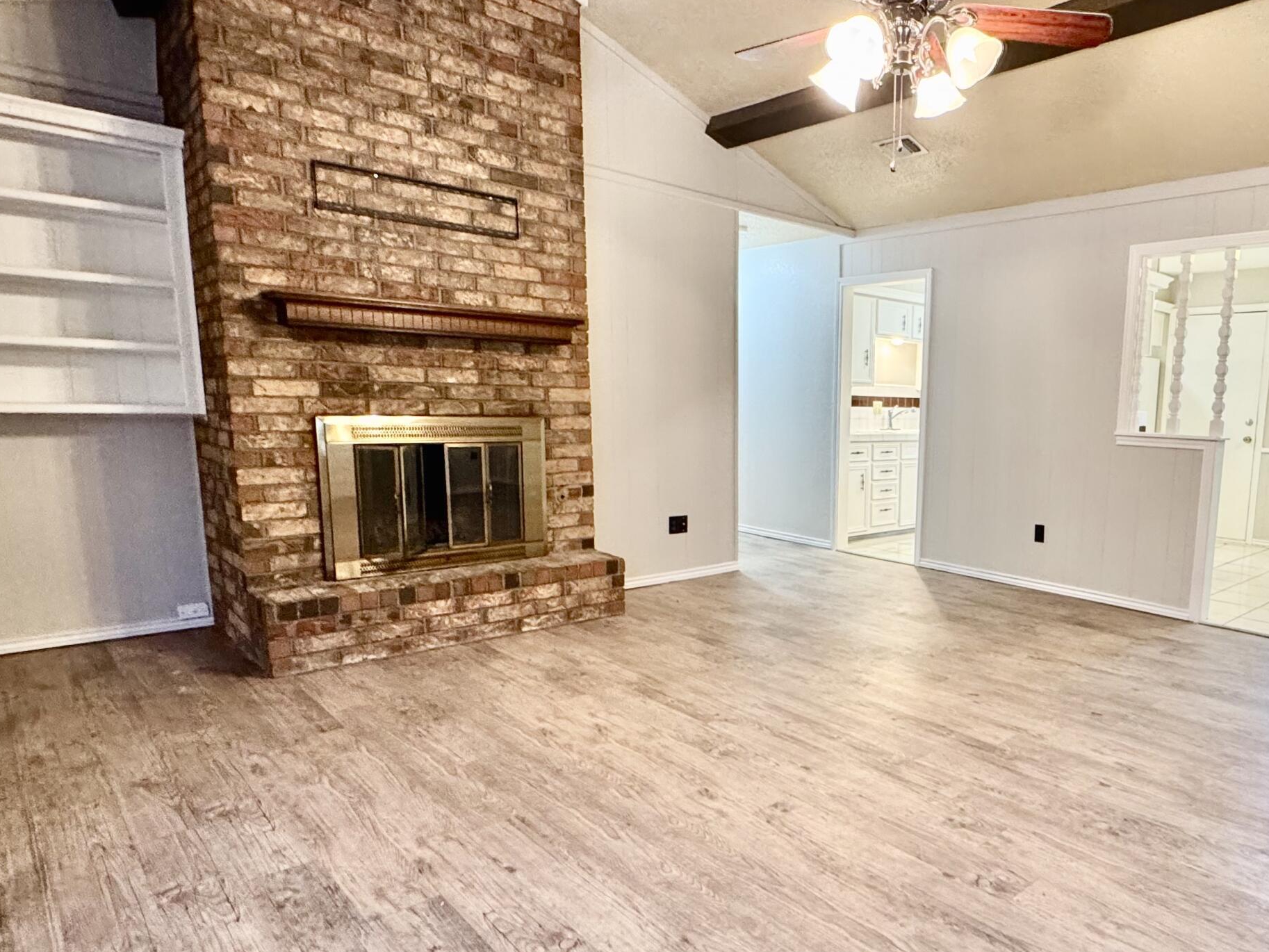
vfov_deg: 58.7
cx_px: 891
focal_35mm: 23
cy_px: 532
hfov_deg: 70.7
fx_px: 843
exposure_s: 1/60
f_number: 2.2
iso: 400
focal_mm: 2.22
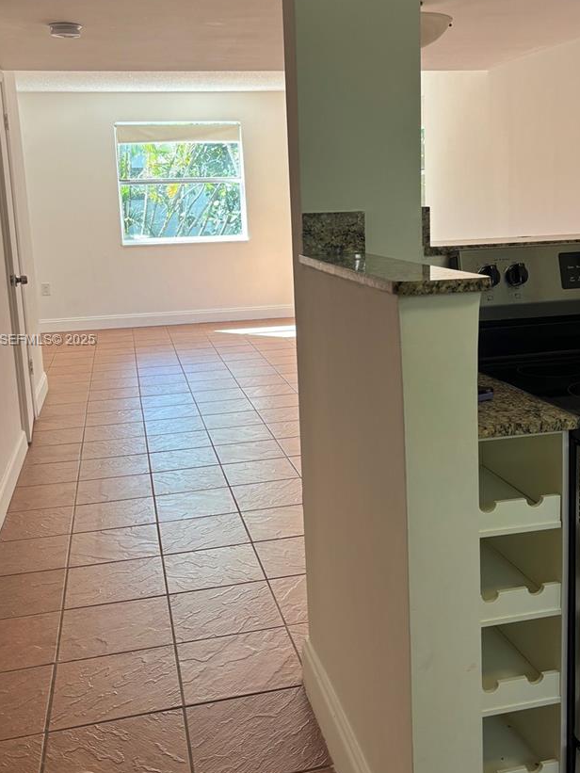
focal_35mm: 38
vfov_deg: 48.9
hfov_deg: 37.6
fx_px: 849
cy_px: 341
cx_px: 345
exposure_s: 1/120
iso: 64
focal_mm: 5.96
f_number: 1.6
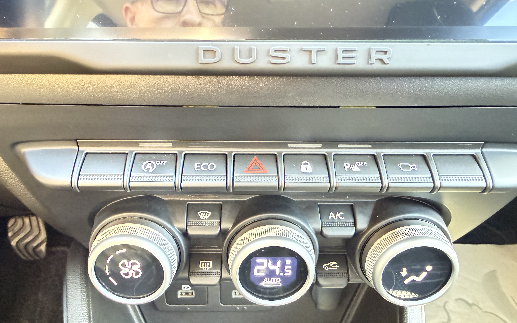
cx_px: 259
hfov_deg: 70.4
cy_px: 157
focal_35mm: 26
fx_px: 366
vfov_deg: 47.6
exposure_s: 1/29
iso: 2000
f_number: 2.2
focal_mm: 2.22
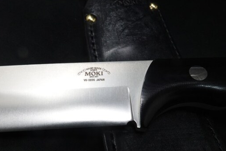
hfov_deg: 61.8
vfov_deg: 43.4
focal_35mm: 30
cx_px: 102
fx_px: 188
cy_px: 89
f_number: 11
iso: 640
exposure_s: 1/30
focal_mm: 9
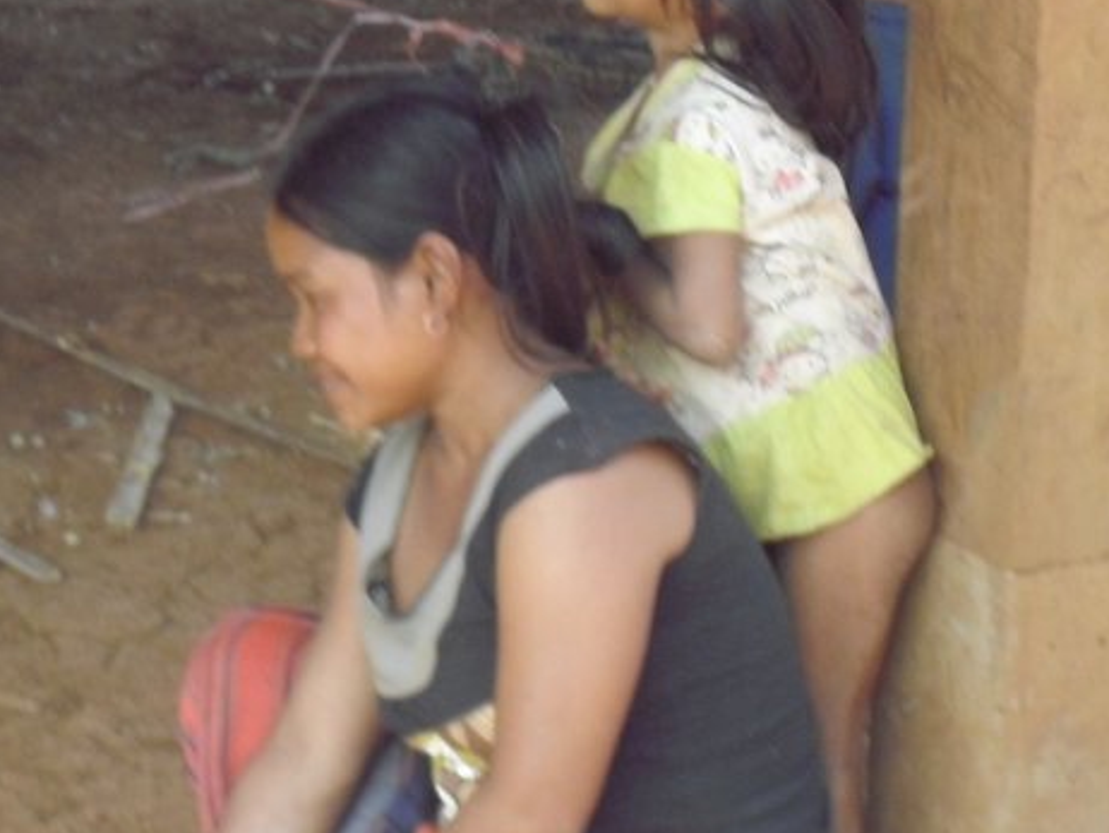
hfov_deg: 9.6
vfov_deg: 7.2
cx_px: 288
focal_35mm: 206
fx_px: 6603
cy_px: 468
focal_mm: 15.3
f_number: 4.7
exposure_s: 1/100
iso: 200
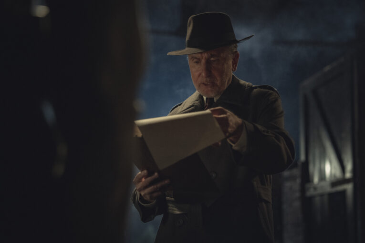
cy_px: 122
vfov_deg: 19.5
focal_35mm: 70
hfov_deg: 28.8
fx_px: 710
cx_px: 182
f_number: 2.8
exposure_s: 1/125
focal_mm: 70
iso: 3200
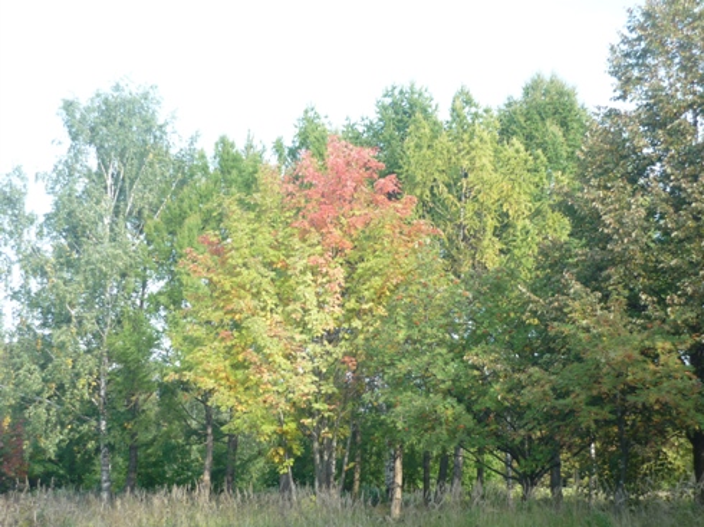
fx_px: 1037
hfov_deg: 37.5
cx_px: 352
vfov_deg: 28.5
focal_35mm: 51
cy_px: 264
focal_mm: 8.4
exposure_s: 1/100
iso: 100
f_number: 3.2
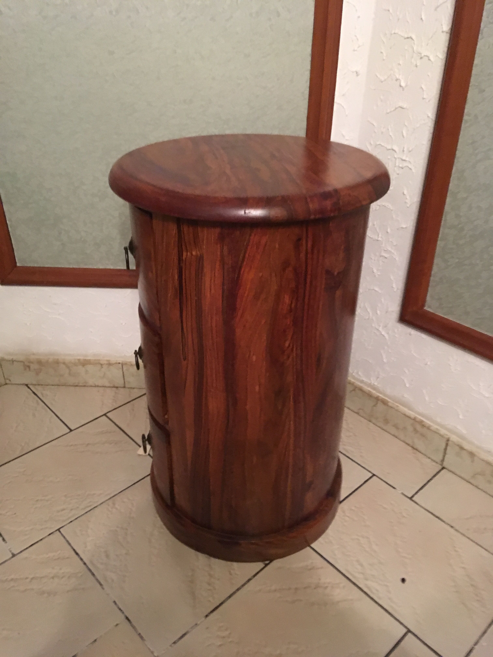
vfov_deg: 61.7
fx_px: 551
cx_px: 246
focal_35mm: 29
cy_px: 328
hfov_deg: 48.2
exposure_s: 1/17
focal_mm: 4.15
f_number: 2.2
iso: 500
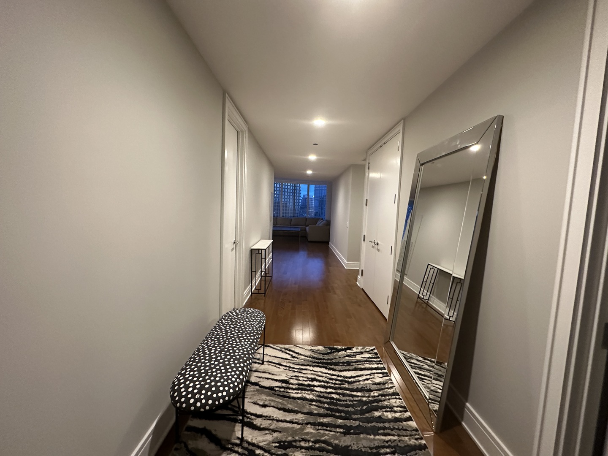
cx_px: 304
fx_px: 246
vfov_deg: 85.7
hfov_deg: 102.1
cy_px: 228
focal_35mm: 14
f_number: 2.2
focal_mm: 2.22
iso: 640
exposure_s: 1/60
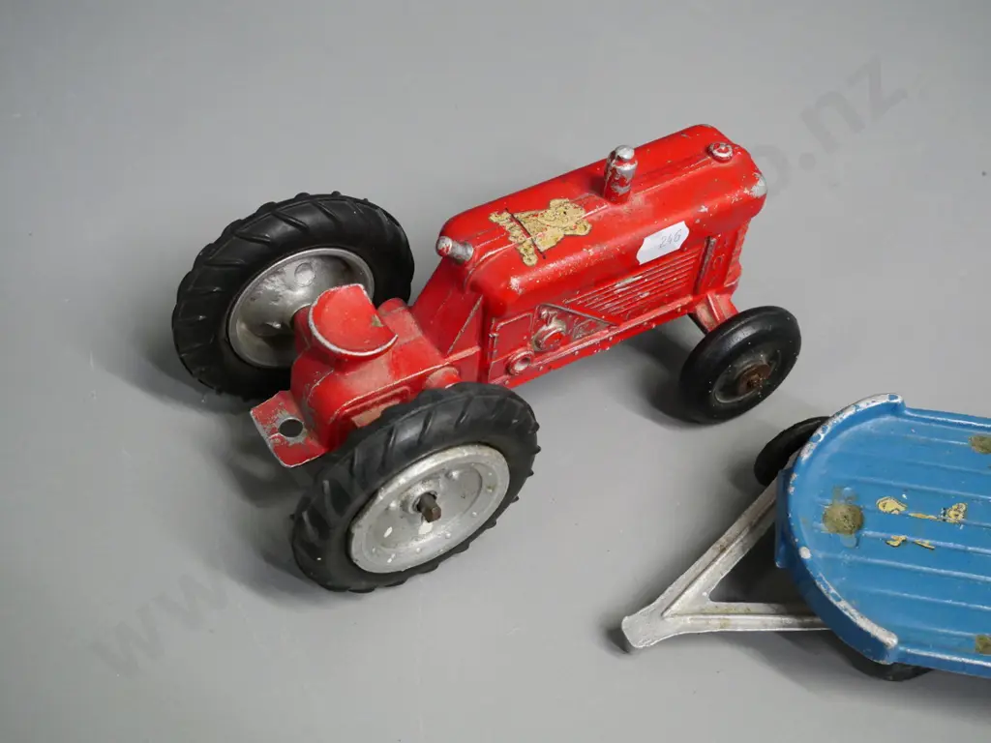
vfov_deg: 31.5
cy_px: 372
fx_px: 1317
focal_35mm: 46
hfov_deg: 41.2
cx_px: 496
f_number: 5.3
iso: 1600
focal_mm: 23
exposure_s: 1/50
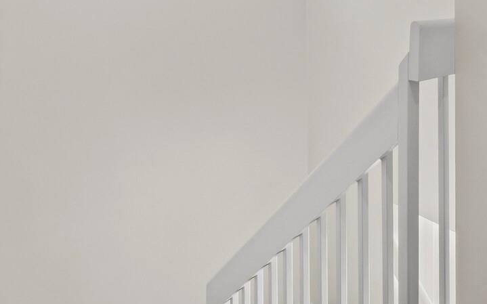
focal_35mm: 33
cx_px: 503
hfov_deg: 46.8
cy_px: -29
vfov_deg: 33.5
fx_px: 438
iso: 320
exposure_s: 1/1.67
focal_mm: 7
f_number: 14
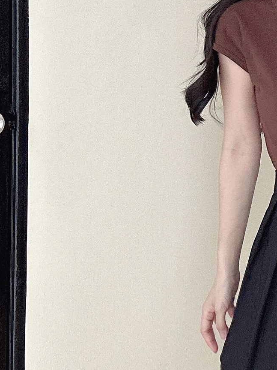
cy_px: 278
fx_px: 683
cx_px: 315
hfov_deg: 21.6
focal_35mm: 64
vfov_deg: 29.8
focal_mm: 2.69
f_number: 1.9
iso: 100
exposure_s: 1/60
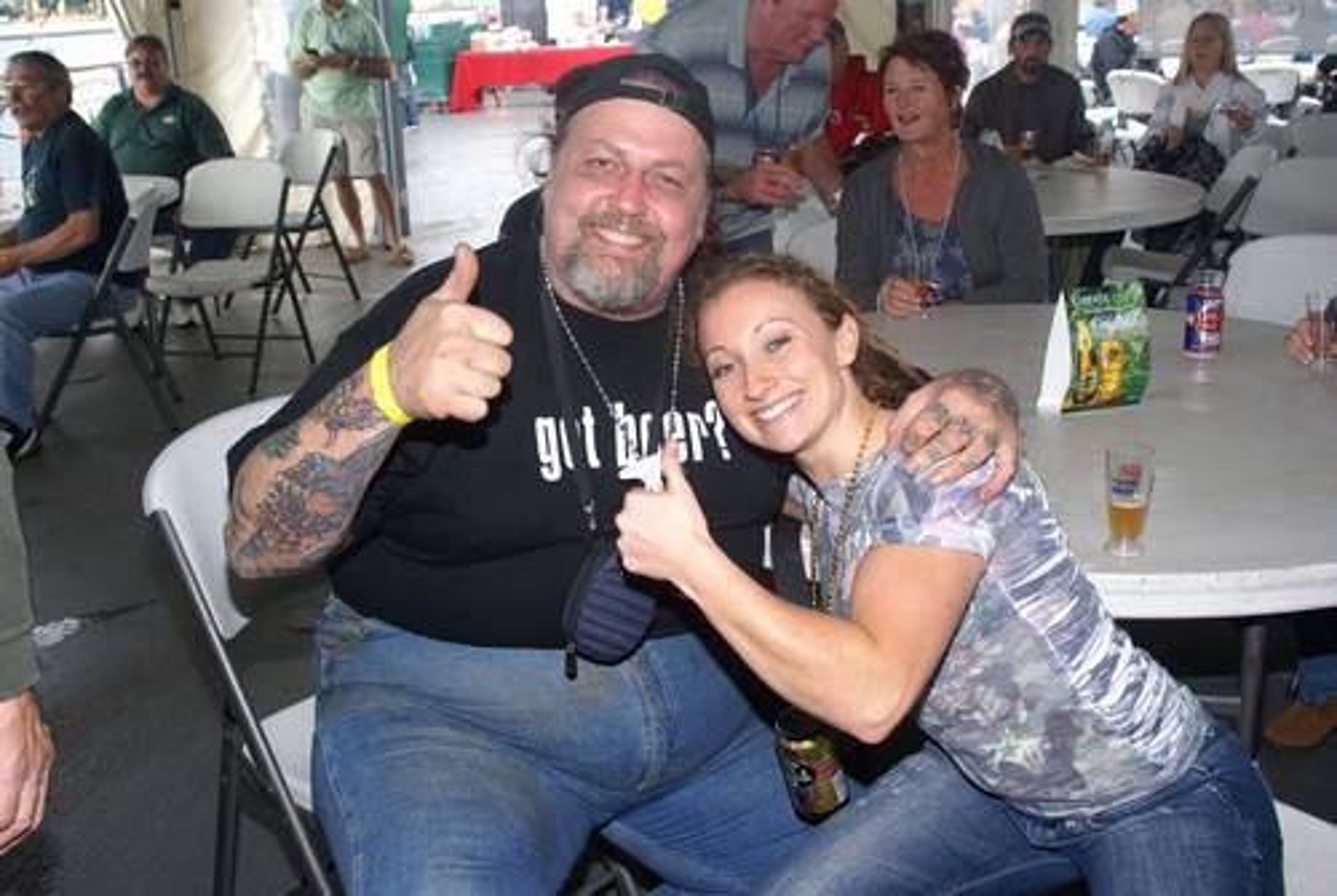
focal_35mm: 36
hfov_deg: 53.1
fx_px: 1339
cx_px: 668
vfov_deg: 37.0
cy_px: 448
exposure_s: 1/60
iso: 400
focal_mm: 24
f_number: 8
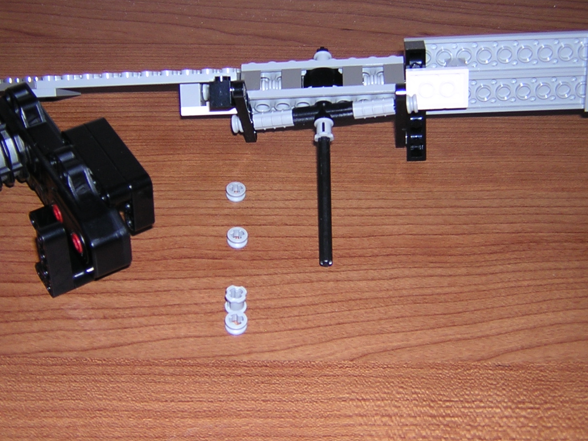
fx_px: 900
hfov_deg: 36.2
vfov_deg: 27.4
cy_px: 162
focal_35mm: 53
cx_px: 294
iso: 100
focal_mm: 5.2
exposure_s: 1/60.1
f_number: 2.7
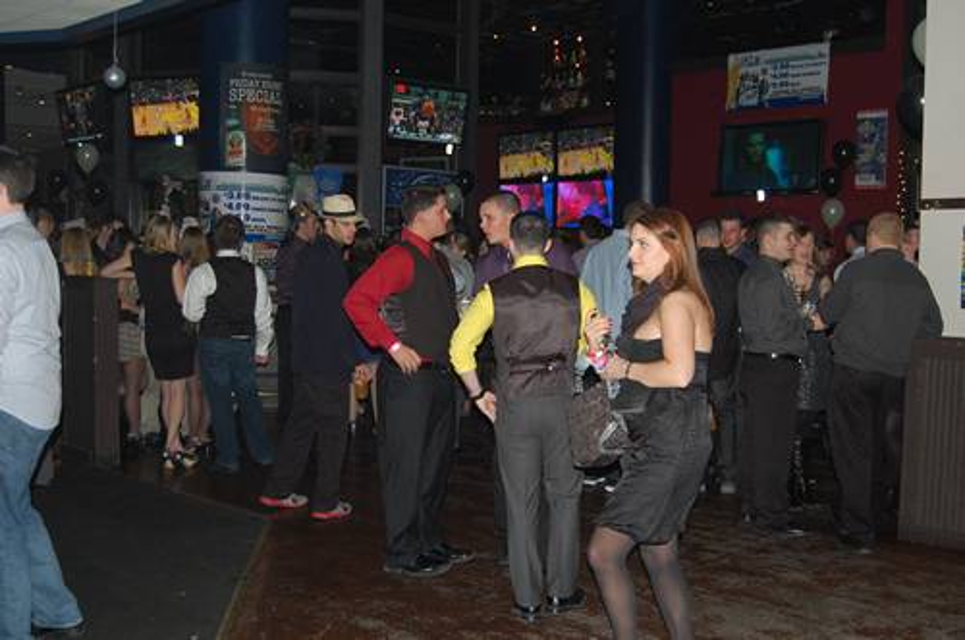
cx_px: 482
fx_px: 1245
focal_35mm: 46
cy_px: 320
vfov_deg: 28.9
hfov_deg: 42.4
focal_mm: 31
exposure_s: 1/60
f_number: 4.5
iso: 560
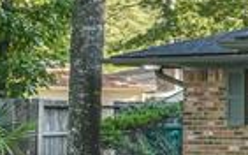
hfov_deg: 10.2
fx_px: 750
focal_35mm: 111
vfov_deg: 11.8
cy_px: 111
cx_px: 823
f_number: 8
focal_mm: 10
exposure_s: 1/160
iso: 400
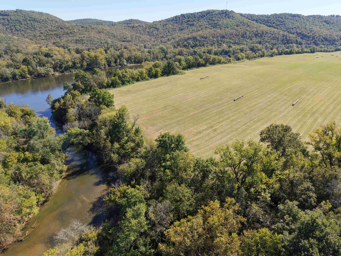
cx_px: 170
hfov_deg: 71.6
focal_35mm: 24
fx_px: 236
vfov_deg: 56.8
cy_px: 128
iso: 300
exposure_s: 1/3200
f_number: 1.8
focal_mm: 8.67
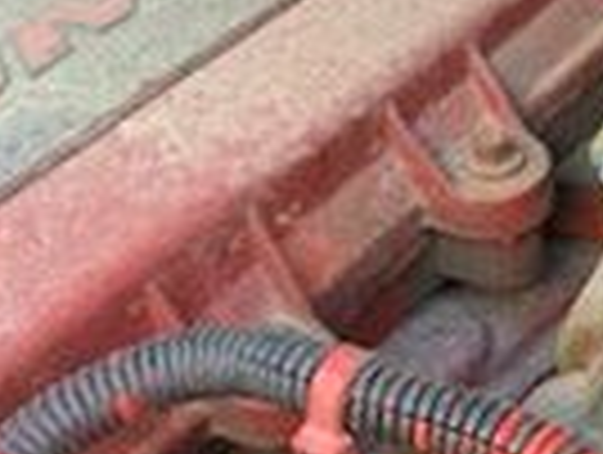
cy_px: 310
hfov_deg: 15.6
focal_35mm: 124
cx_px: 594
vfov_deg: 12.0
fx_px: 2164
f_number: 1.8
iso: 100
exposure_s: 1/60
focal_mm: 4.25
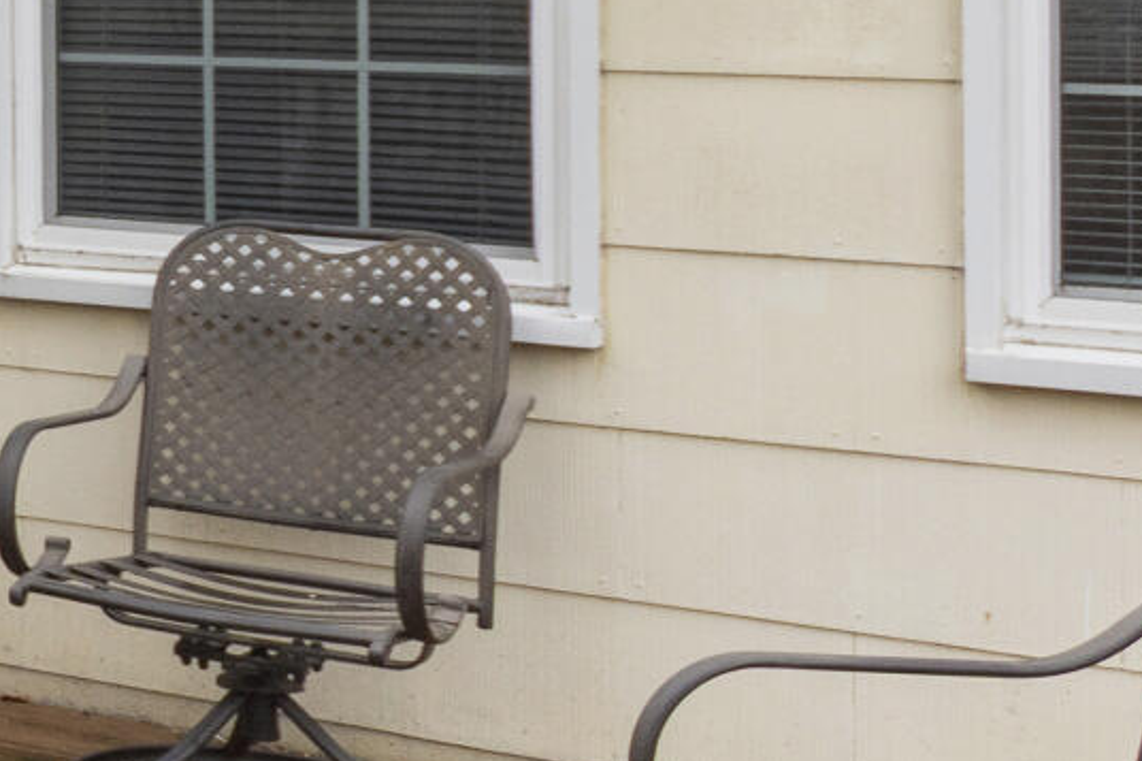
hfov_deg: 16.6
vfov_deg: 15.9
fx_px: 2664
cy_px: -45
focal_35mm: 84
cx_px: -1289
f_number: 8
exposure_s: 1/200
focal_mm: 10
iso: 250
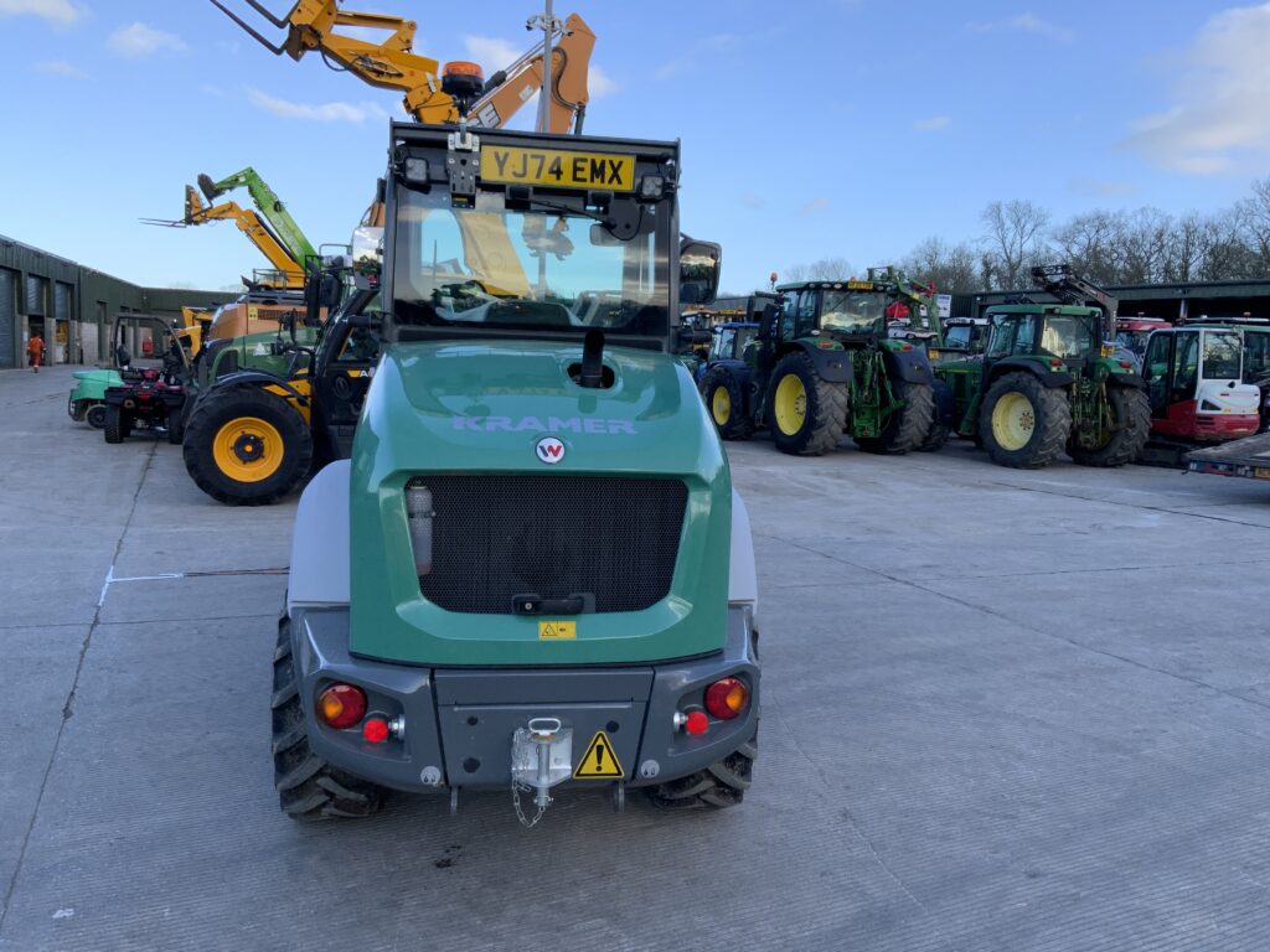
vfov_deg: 48.2
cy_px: 476
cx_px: 635
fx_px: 1064
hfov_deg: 61.7
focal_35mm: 29
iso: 16
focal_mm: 3
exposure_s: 1/428
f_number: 1.8
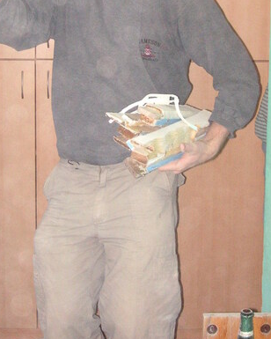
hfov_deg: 20.4
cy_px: 69
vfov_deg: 25.0
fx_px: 752
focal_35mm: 75
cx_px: 111
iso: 160
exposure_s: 1/45
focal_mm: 6.1
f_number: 2.8
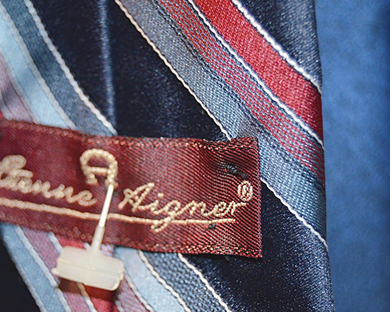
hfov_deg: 18.9
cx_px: 124
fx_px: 1166
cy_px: 174
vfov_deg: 15.2
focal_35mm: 101
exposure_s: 1/60
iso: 1100
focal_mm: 42
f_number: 5
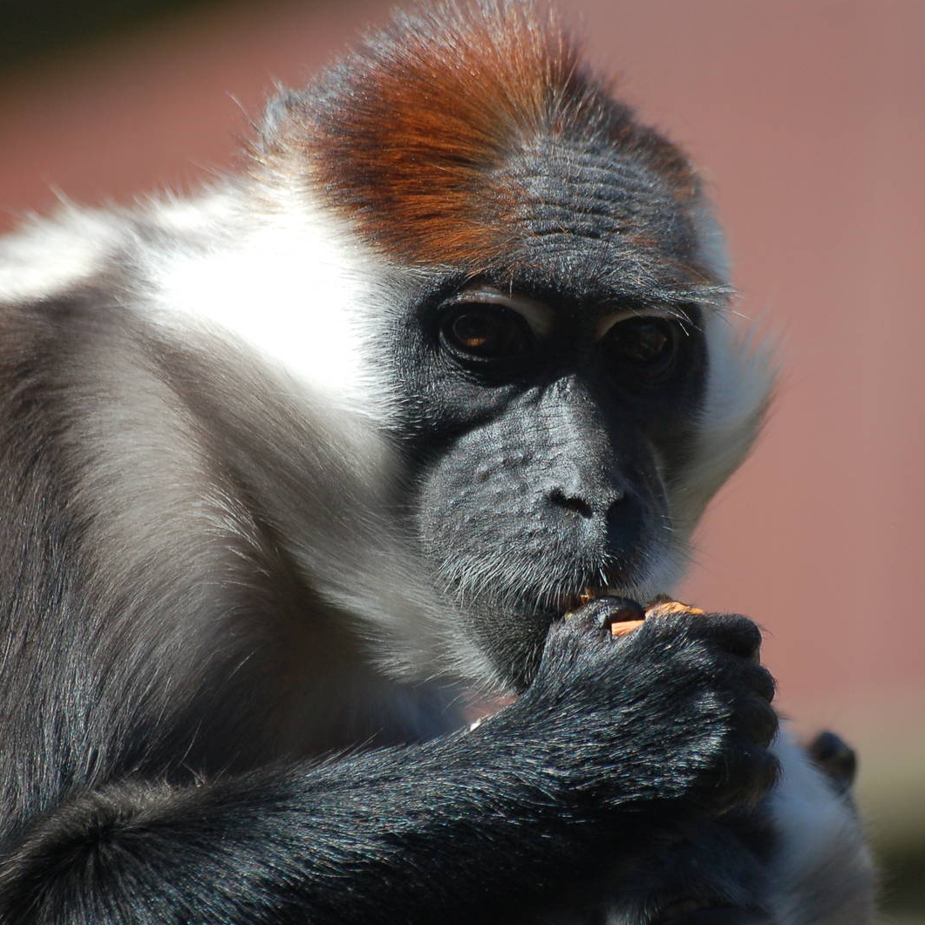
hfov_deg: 3.8
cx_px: 570
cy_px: 463
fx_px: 13937
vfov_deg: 3.8
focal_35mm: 461
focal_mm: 240
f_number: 5.3
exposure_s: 1/800
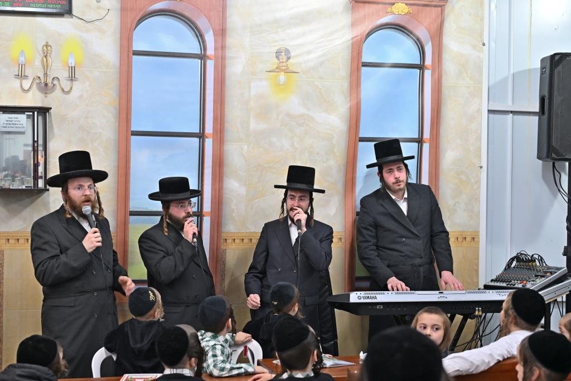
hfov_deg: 35.6
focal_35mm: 56
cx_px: 286
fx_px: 888
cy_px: 190
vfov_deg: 24.2
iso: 640
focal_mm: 56
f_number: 4
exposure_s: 1/200
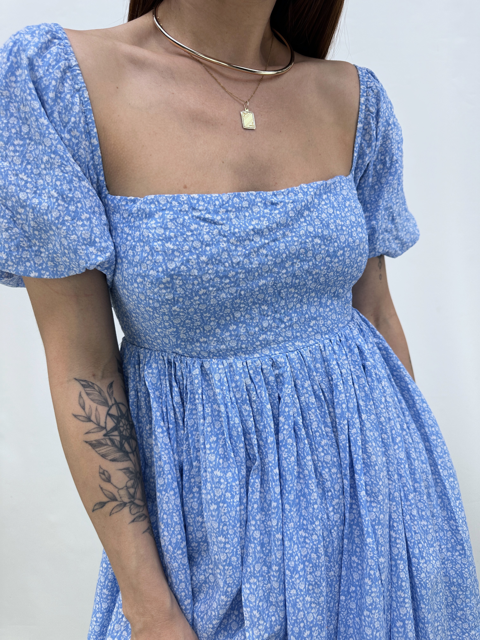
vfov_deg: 71.6
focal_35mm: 24
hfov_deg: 56.8
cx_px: 240
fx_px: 444
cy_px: 320
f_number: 1.78
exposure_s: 1/729
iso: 80
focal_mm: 6.86
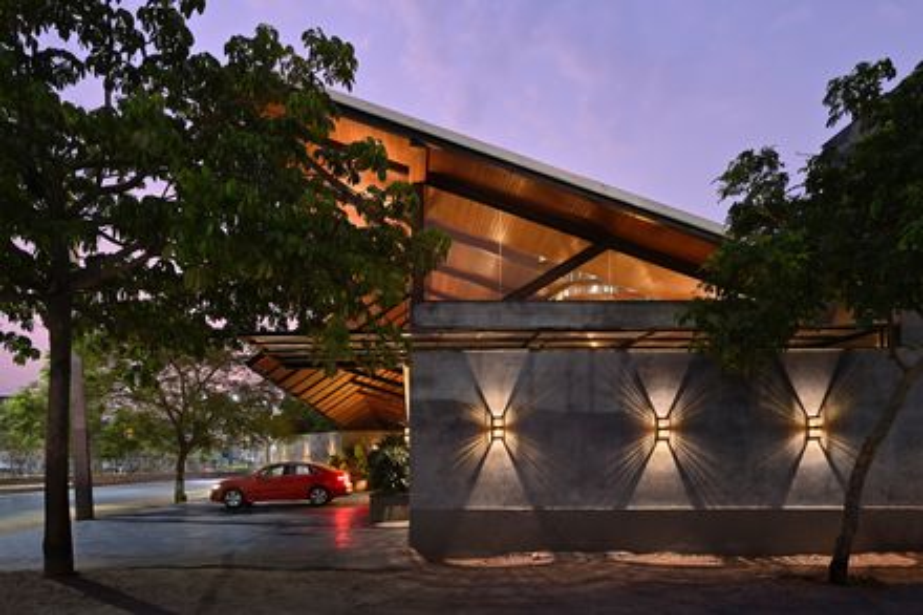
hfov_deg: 82.6
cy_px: 308
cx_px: 462
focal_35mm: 20
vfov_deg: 60.7
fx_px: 525
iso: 320
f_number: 8
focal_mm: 20.5
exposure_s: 4
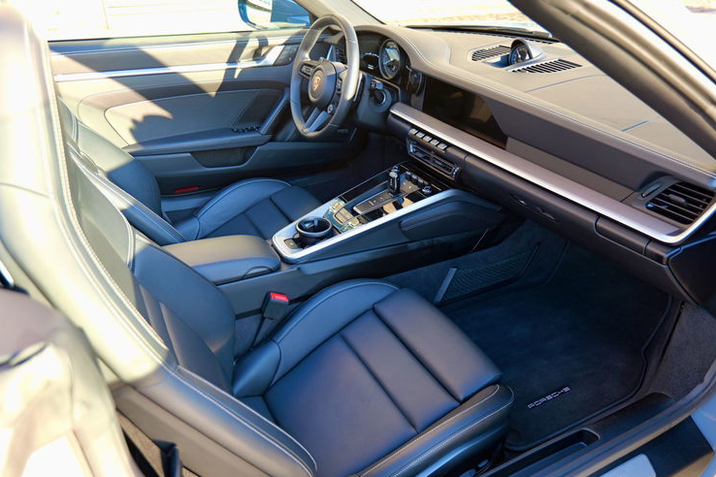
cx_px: 346
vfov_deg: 49.5
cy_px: 231
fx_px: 517
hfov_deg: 69.4
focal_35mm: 26
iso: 200
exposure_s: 1/60
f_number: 3.9
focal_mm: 25
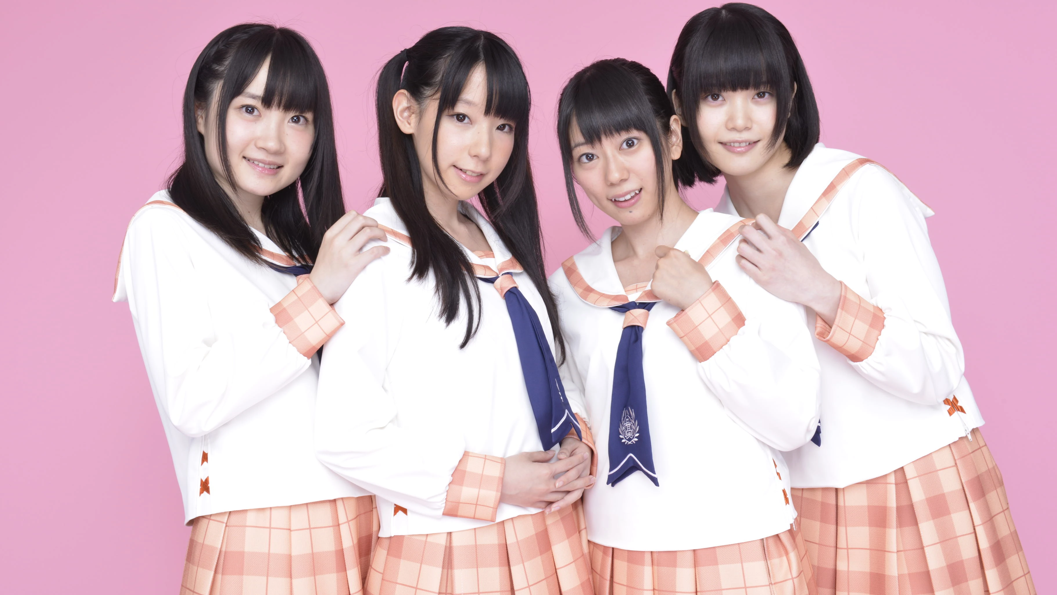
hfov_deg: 39.2
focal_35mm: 53
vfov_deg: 22.6
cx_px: 534
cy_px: 285
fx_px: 1485
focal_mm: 50
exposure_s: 1/125
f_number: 14
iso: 320
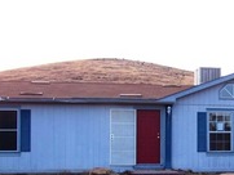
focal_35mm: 63
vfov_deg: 23.0
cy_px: 138
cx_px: 182
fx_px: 426
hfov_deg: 30.1
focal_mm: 5.85
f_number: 2.8
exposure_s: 1/60
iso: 64
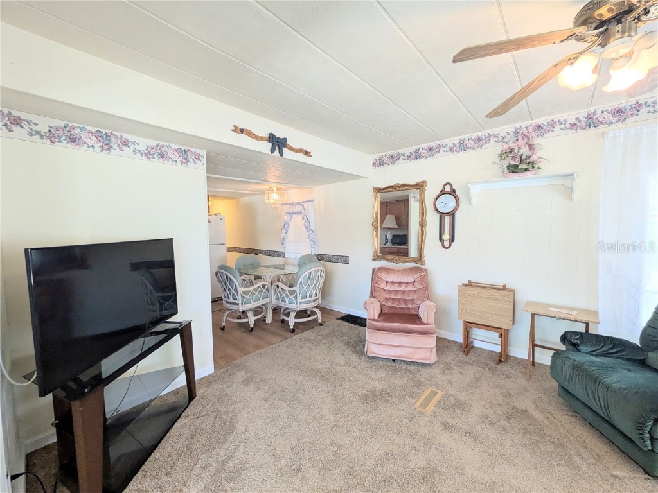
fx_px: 266
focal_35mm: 14
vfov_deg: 85.7
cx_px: 329
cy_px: 246
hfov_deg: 102.1
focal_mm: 1.83
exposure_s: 1/100
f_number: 2.2
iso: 97
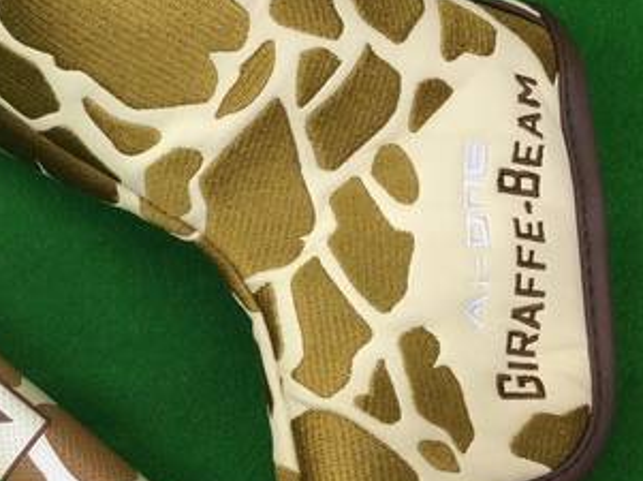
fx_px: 1225
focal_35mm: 66
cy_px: 299
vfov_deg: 22.2
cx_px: 115
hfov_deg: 28.7
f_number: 2.4
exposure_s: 1/30
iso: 64
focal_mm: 3.3
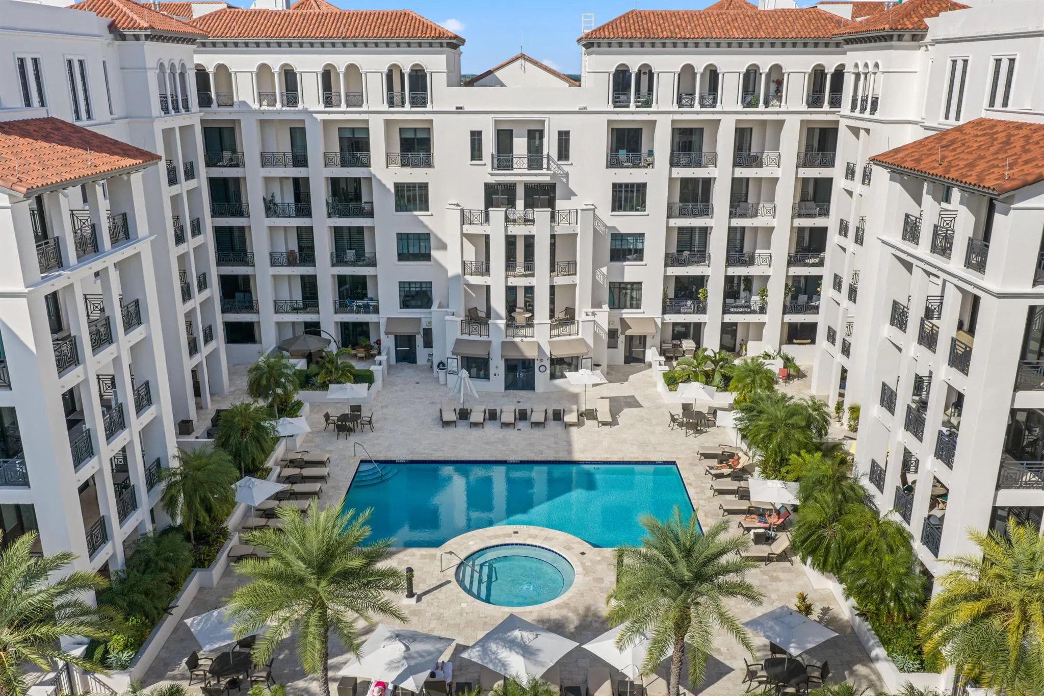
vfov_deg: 46.4
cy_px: 348
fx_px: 812
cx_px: 522
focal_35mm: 28
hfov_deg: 65.5
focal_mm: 14.45
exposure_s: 1/200
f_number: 5
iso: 100
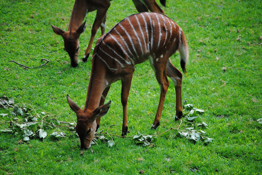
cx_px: 131
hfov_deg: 10.1
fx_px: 1475
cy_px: 88
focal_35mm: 202
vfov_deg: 6.8
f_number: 5
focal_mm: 135
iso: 400
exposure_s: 1/500
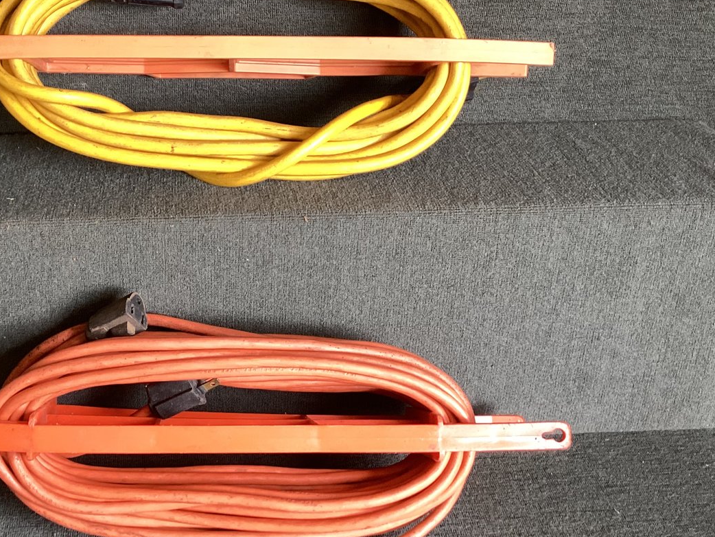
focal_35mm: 45
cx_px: 241
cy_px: 226
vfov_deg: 32.1
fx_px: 930
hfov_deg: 41.5
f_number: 2.4
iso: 125
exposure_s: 1/50
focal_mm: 3.3
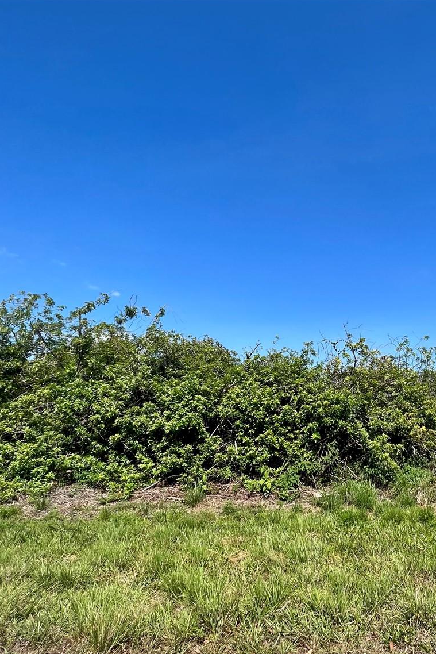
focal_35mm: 19
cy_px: 342
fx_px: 345
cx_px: 356
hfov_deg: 58.9
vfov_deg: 86.8
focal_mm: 1.57
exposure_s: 1/1468
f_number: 1.8
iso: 32
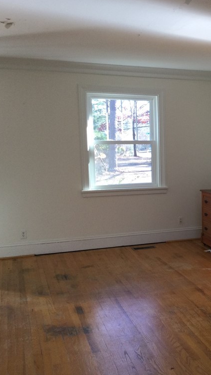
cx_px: 219
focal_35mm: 46
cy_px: 188
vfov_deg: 44.6
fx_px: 458
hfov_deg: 24.6
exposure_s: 1/40
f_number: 2.4
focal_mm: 3.3
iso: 25
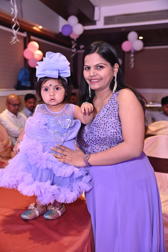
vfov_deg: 54.5
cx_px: 84
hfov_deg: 37.8
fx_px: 245
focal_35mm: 35
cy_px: 126
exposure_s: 1/160
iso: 400
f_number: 2.8
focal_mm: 35
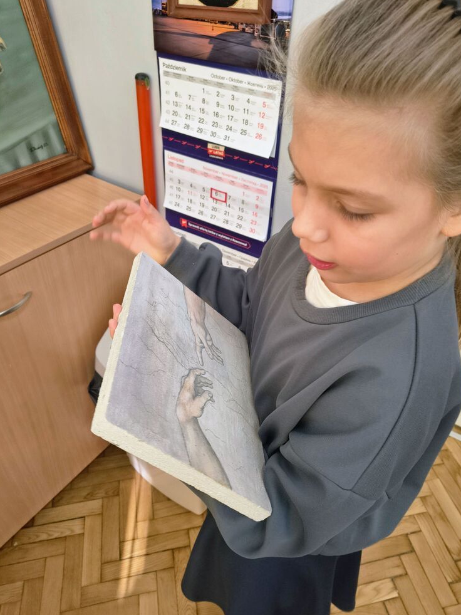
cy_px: 317
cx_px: 237
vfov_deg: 71.6
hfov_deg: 56.8
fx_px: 426
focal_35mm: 24
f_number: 1.8
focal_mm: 5.56
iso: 477
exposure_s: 1/100
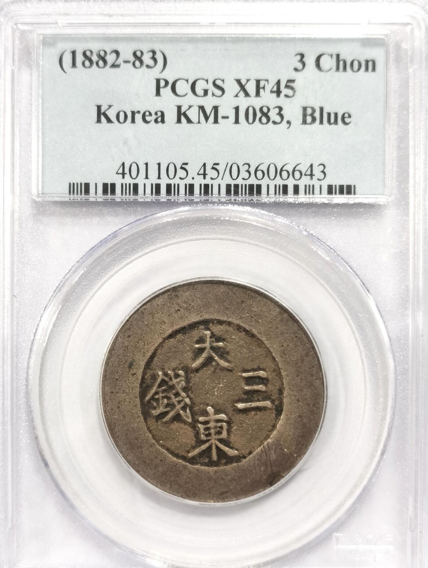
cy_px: 297
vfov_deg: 31.1
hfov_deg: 23.7
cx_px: 210
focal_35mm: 62
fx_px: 1019
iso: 200
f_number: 16
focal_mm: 5.56
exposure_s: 1/100
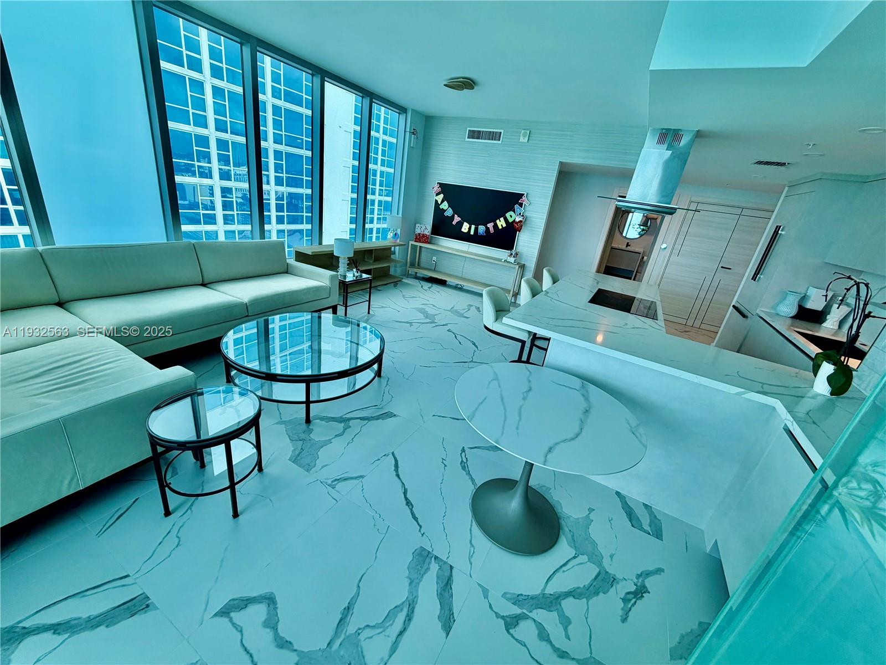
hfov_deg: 102.1
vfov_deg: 85.7
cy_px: 332
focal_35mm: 14
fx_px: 358
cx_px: 443
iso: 64
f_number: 2.2
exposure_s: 1/120
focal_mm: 2.22
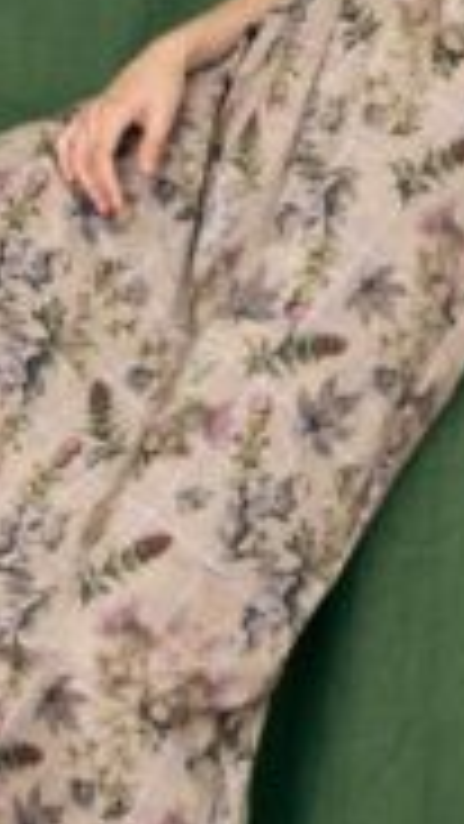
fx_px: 3826
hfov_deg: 6.9
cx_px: 167
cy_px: 115
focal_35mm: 175
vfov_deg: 12.2
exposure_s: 1/400
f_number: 4
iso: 800
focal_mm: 80
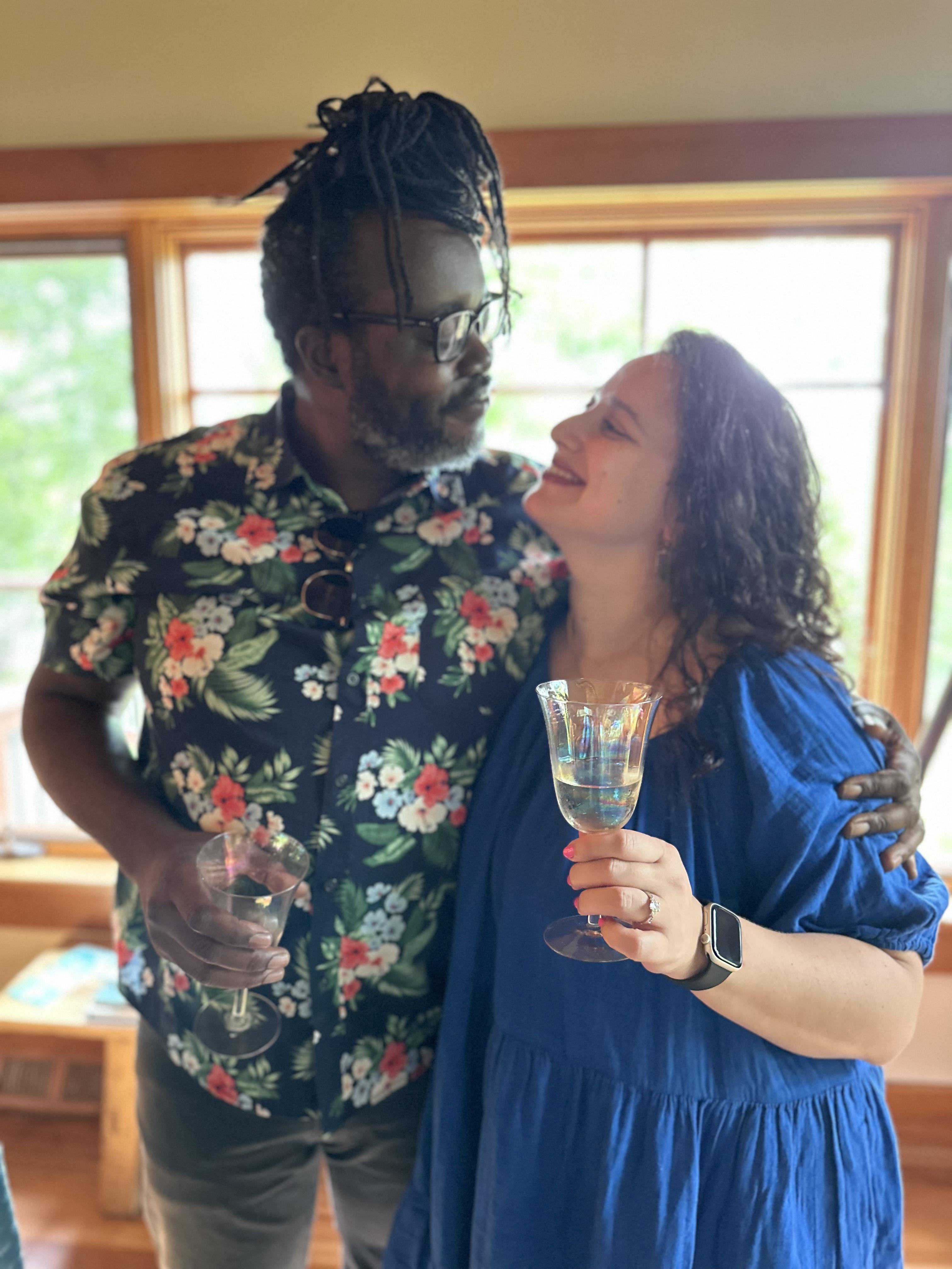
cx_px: 476
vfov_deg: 71.6
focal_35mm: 24
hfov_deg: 56.8
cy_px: 634
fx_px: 880
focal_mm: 6.86
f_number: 1.78
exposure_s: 1/47
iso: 1000
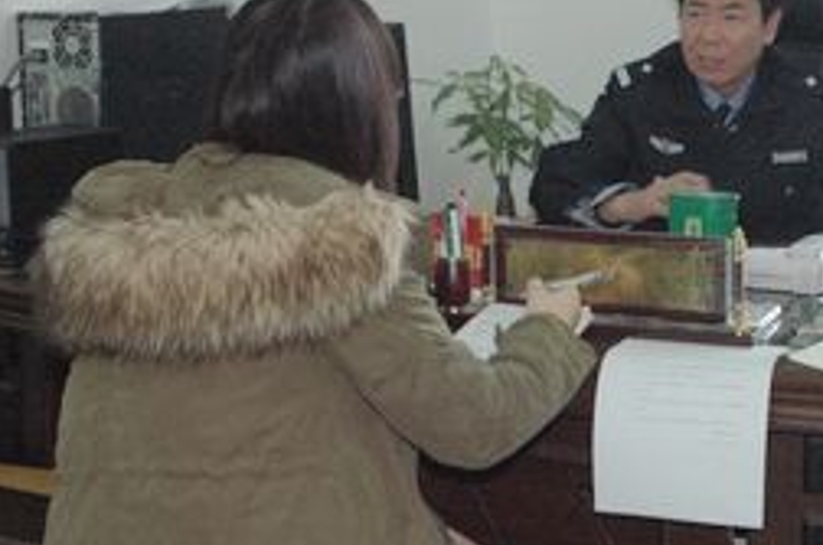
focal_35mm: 70
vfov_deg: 19.4
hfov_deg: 28.2
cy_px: 269
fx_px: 1597
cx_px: 679
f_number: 5
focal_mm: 28
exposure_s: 1/60
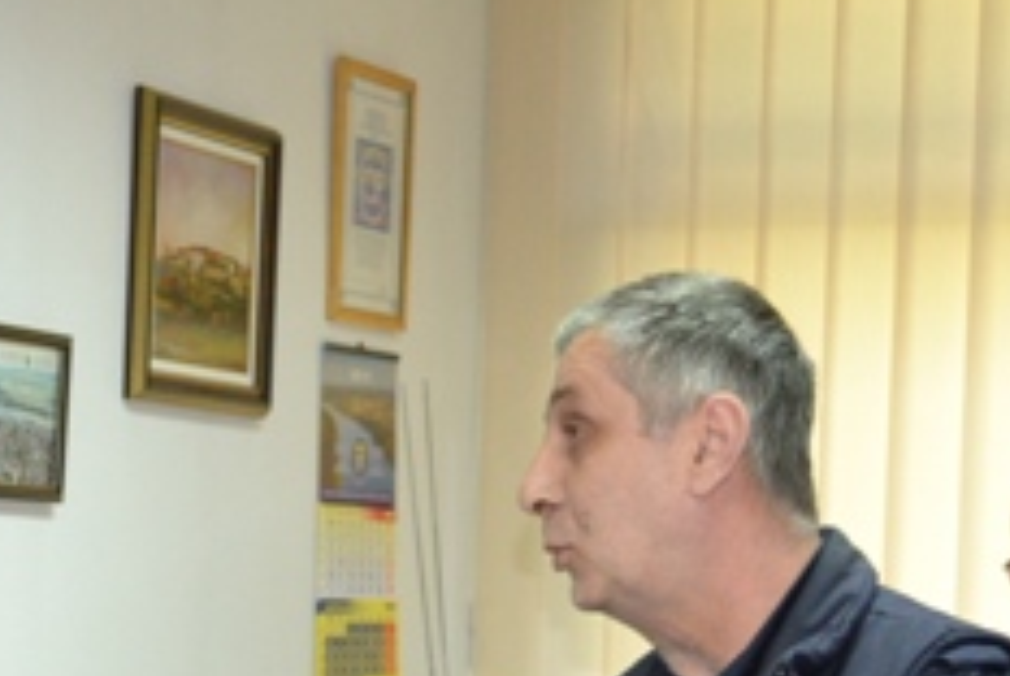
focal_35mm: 119
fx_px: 3353
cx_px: 143
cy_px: 882
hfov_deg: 16.9
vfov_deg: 11.2
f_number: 4.5
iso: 1400
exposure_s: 1/60
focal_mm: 29
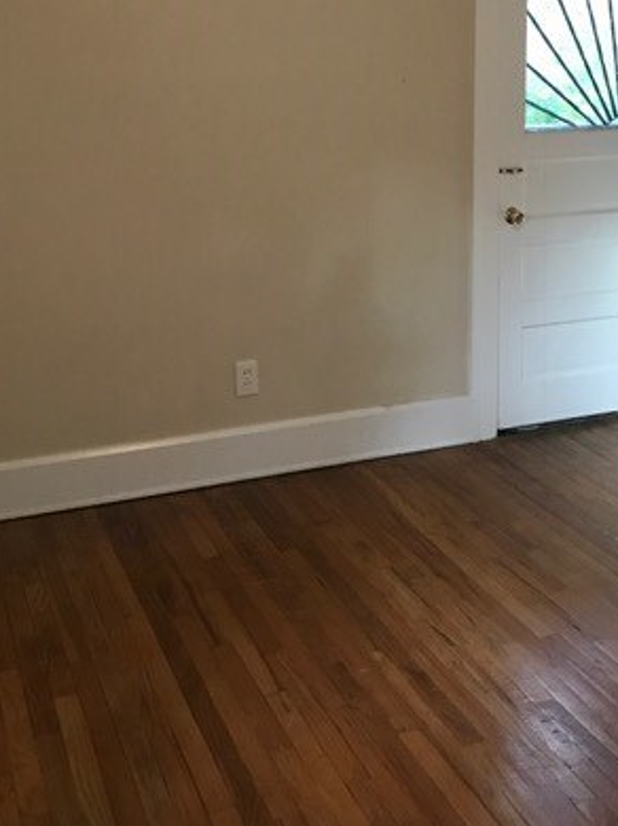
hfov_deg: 31.4
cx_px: 377
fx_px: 1096
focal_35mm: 46
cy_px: 218
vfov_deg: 40.2
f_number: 1.8
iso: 64
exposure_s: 1/15
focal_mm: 3.99
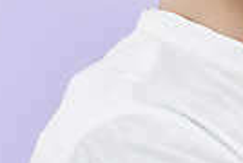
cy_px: -31
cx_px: 356
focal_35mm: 580
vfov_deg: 2.4
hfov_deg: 3.5
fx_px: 3924
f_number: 8
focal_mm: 130
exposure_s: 1/125
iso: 31
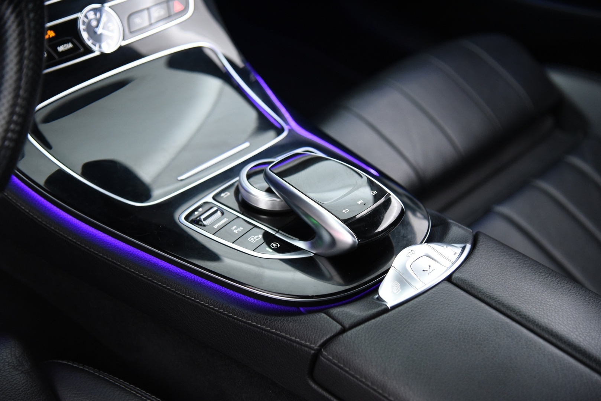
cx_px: 300
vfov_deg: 20.9
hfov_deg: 30.9
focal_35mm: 65
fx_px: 1085
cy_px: 200
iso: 4000
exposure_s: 1/25
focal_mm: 65
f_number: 4
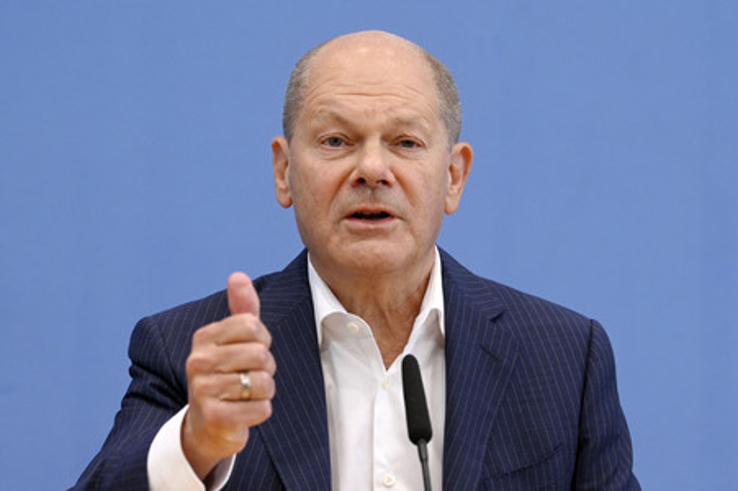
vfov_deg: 10.1
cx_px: 369
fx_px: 2765
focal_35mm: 135
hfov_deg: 15.2
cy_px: 246
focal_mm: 135
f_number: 6.3
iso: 4000
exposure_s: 1/800
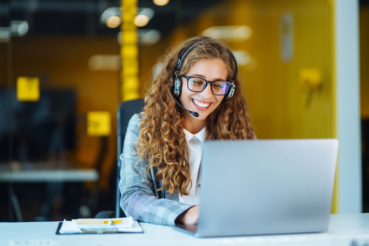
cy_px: 123
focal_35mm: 85
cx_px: 184
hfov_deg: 23.9
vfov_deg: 16.1
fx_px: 871
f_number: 1.4
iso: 200
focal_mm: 85
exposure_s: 1/640
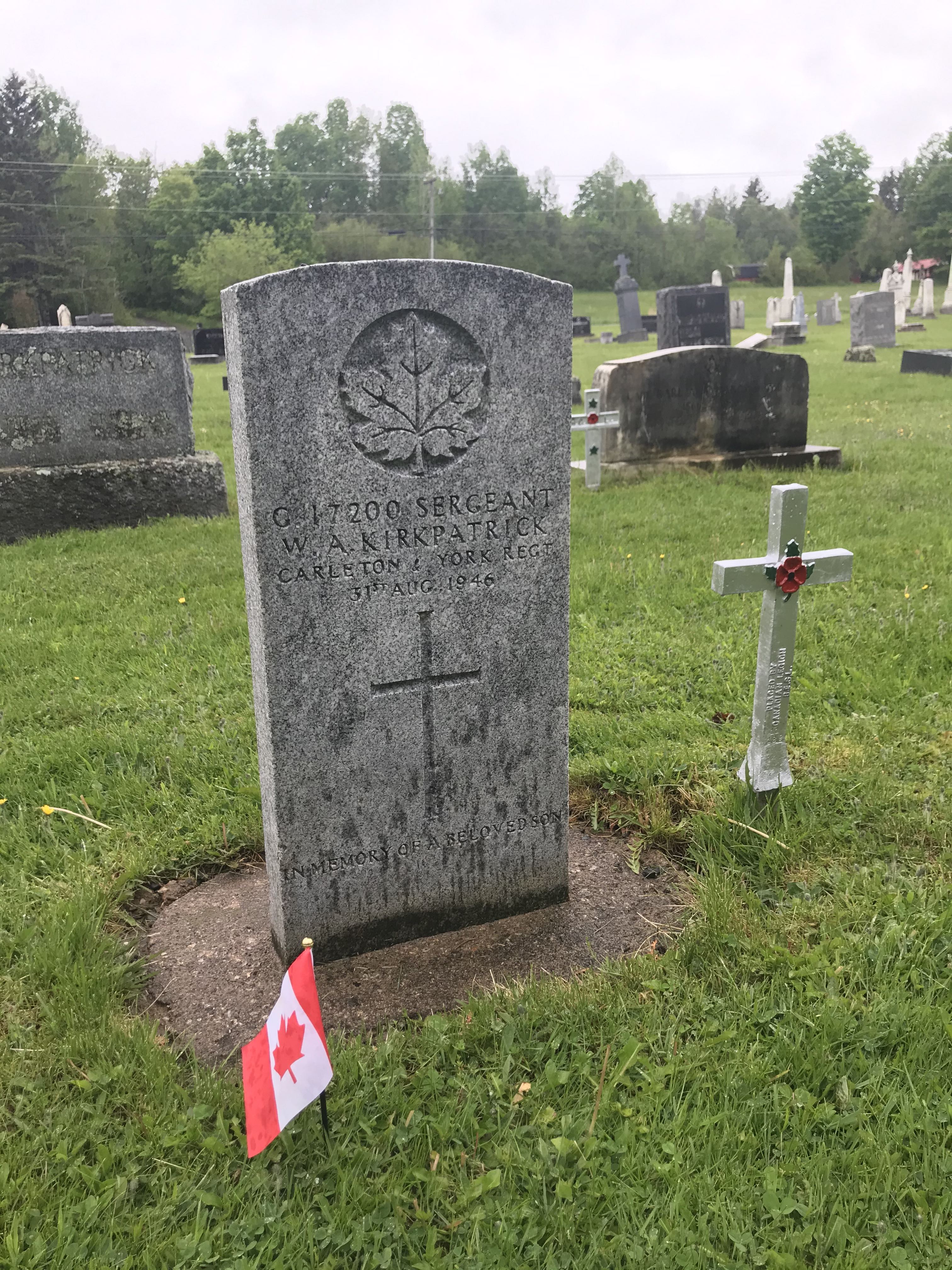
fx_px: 1027
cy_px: 635
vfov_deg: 63.4
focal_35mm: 28
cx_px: 476
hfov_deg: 49.7
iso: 20
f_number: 1.8
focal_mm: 3.99
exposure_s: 1/125
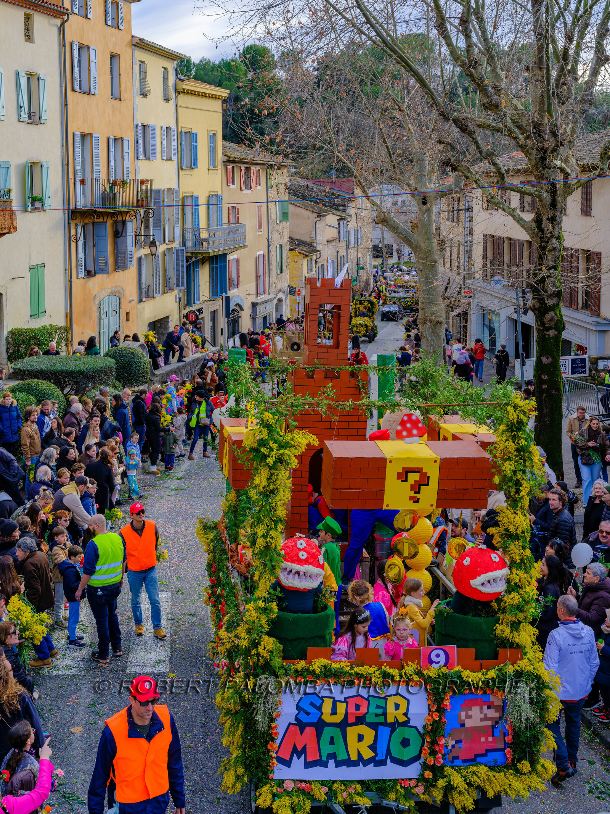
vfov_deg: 42.9
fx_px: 1034
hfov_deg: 32.9
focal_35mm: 44
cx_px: 305
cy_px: 407
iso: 320
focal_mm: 55
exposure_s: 1/100
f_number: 9
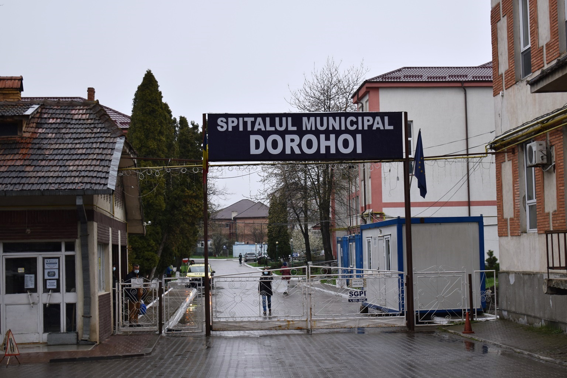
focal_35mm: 60
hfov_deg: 33.4
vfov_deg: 22.6
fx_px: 945
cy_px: 189
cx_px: 284
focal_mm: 40
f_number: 5.6
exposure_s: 1/250
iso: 200
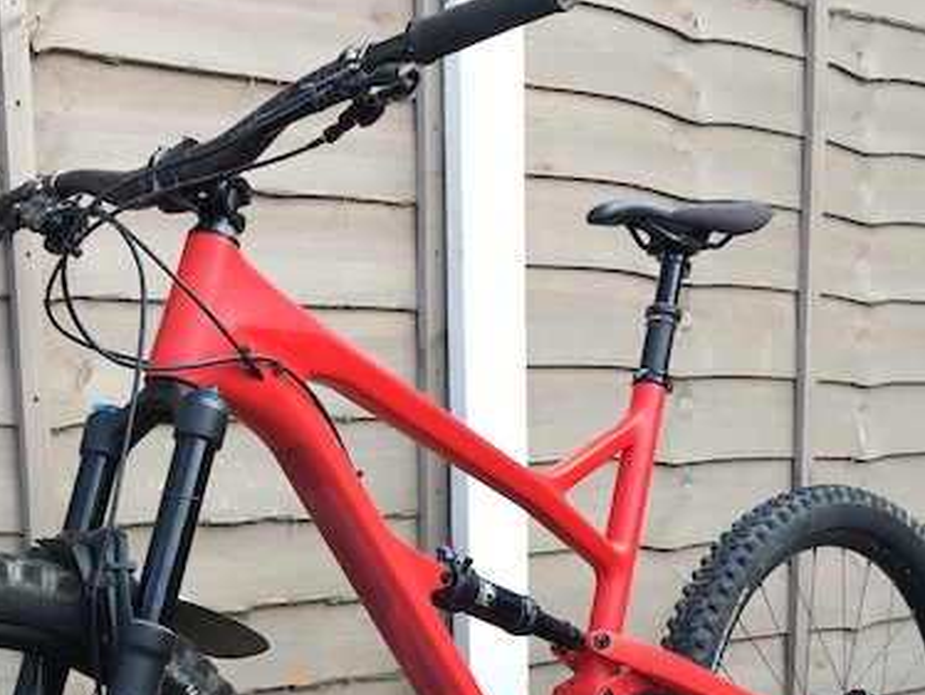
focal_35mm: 62
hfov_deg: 30.9
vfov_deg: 22.6
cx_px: 297
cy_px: 715
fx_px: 1658
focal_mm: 4.15
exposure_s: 1/116
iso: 25
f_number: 2.2
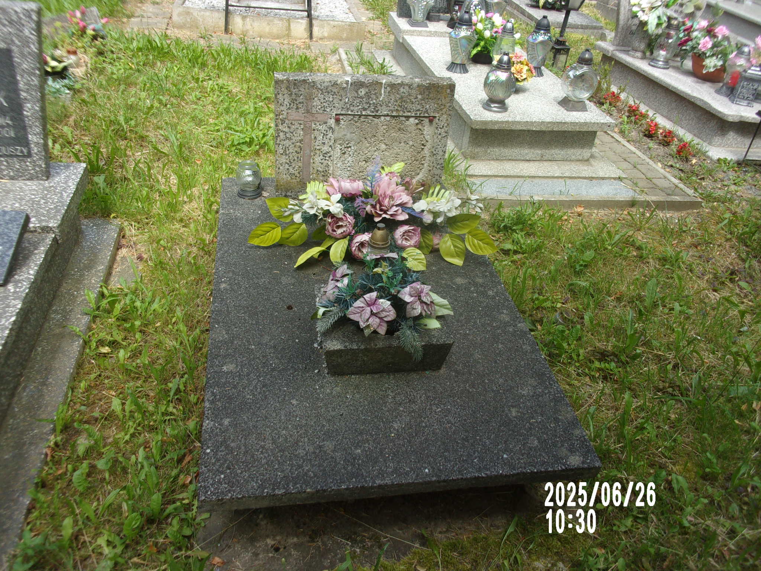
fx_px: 616
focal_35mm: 28
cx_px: 380
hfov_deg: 63.4
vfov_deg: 49.7
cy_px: 286
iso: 80
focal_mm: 5.1
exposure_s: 1/170
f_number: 3.9
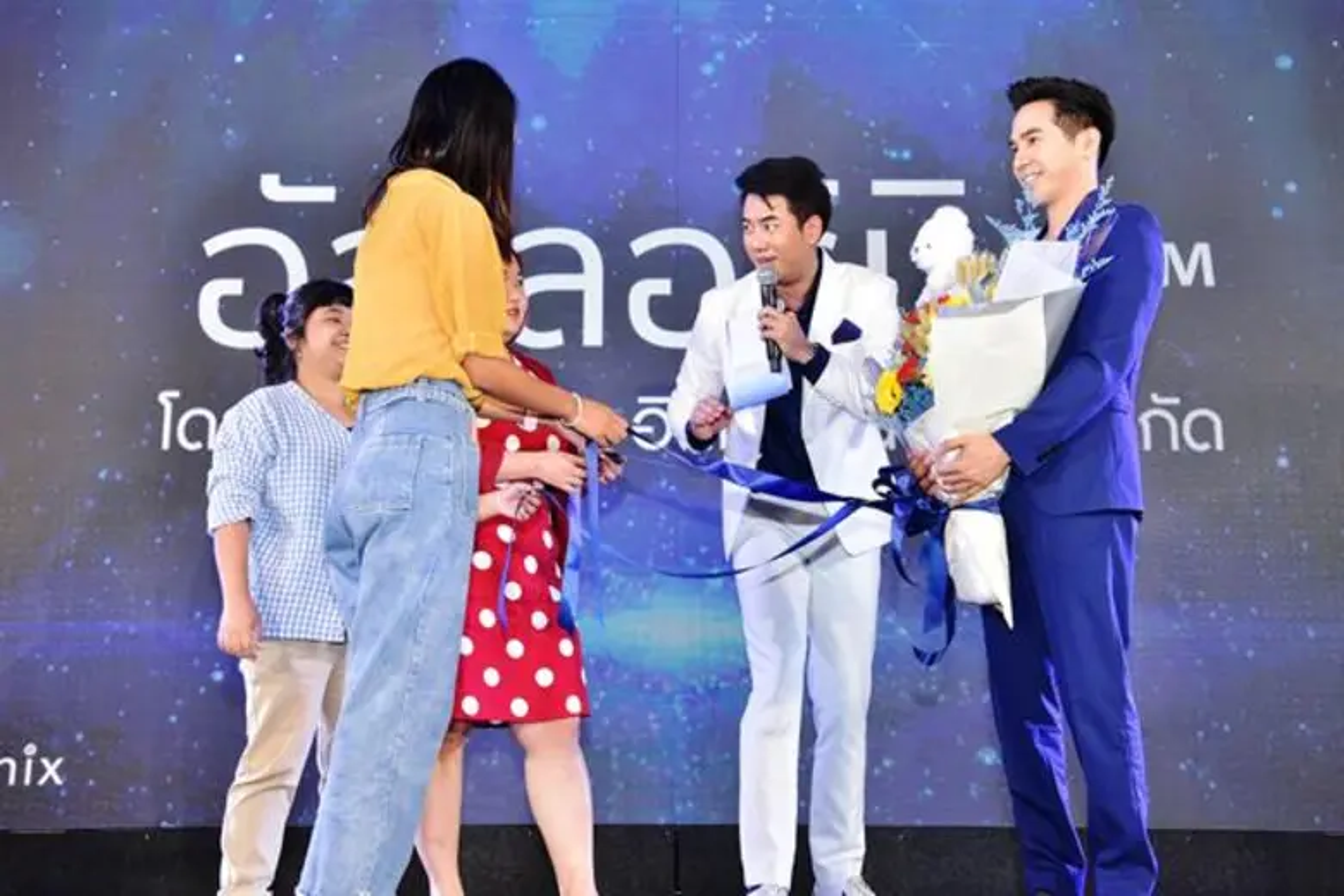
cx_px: 672
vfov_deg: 28.1
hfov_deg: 41.1
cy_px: 448
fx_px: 1792
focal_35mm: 48
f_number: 5.6
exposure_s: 1/160
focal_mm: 48
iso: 2000
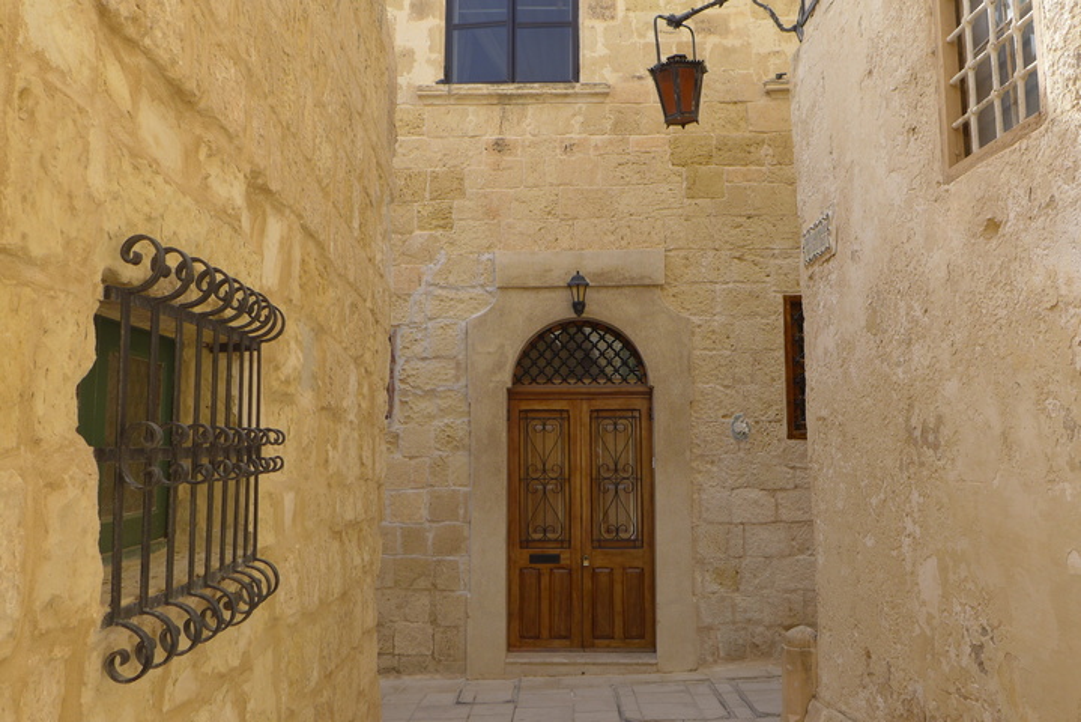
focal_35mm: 32
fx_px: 961
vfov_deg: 41.2
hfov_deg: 58.7
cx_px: 540
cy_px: 361
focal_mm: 6.3
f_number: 2.8
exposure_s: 1/640
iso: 80
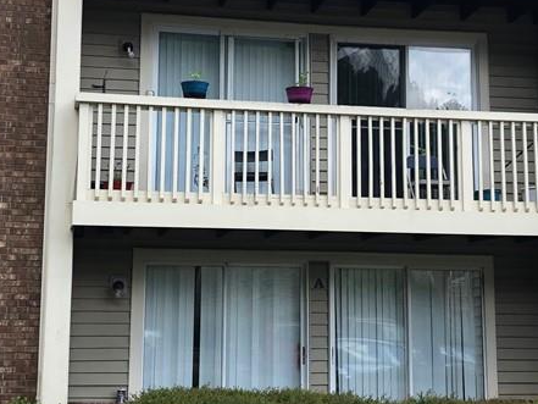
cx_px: 279
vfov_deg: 22.6
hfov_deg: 29.8
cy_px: 161
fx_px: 1011
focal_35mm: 65
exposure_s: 1/684
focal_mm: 3.99
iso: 20
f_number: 1.8
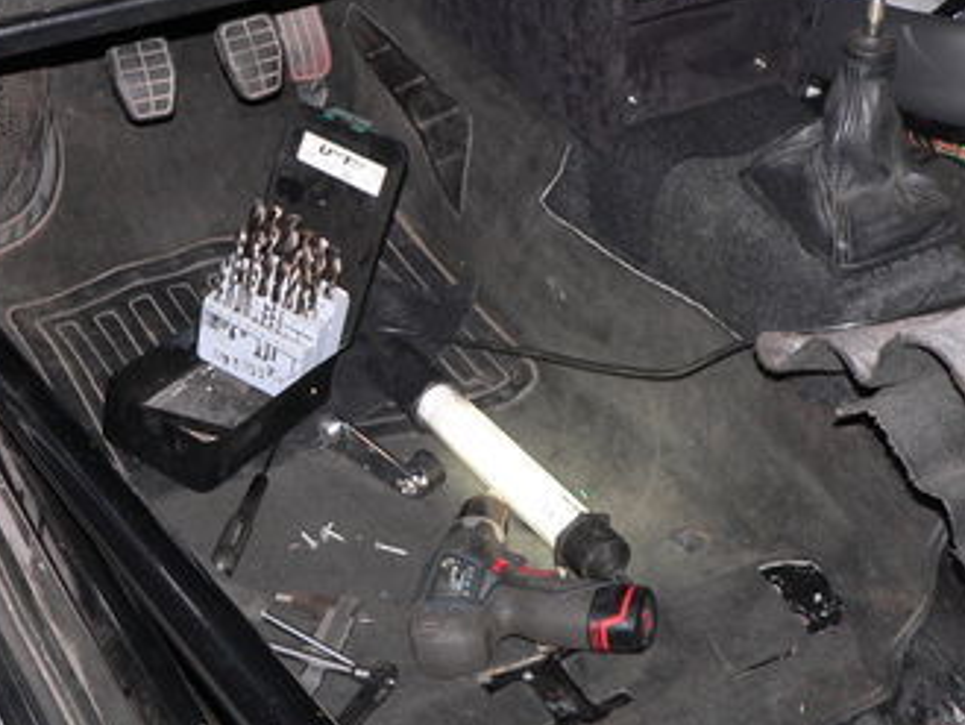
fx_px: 1952
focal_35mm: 70
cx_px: 331
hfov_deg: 27.6
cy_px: 120
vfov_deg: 20.7
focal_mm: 6
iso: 100
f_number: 2.8
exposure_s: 1/60
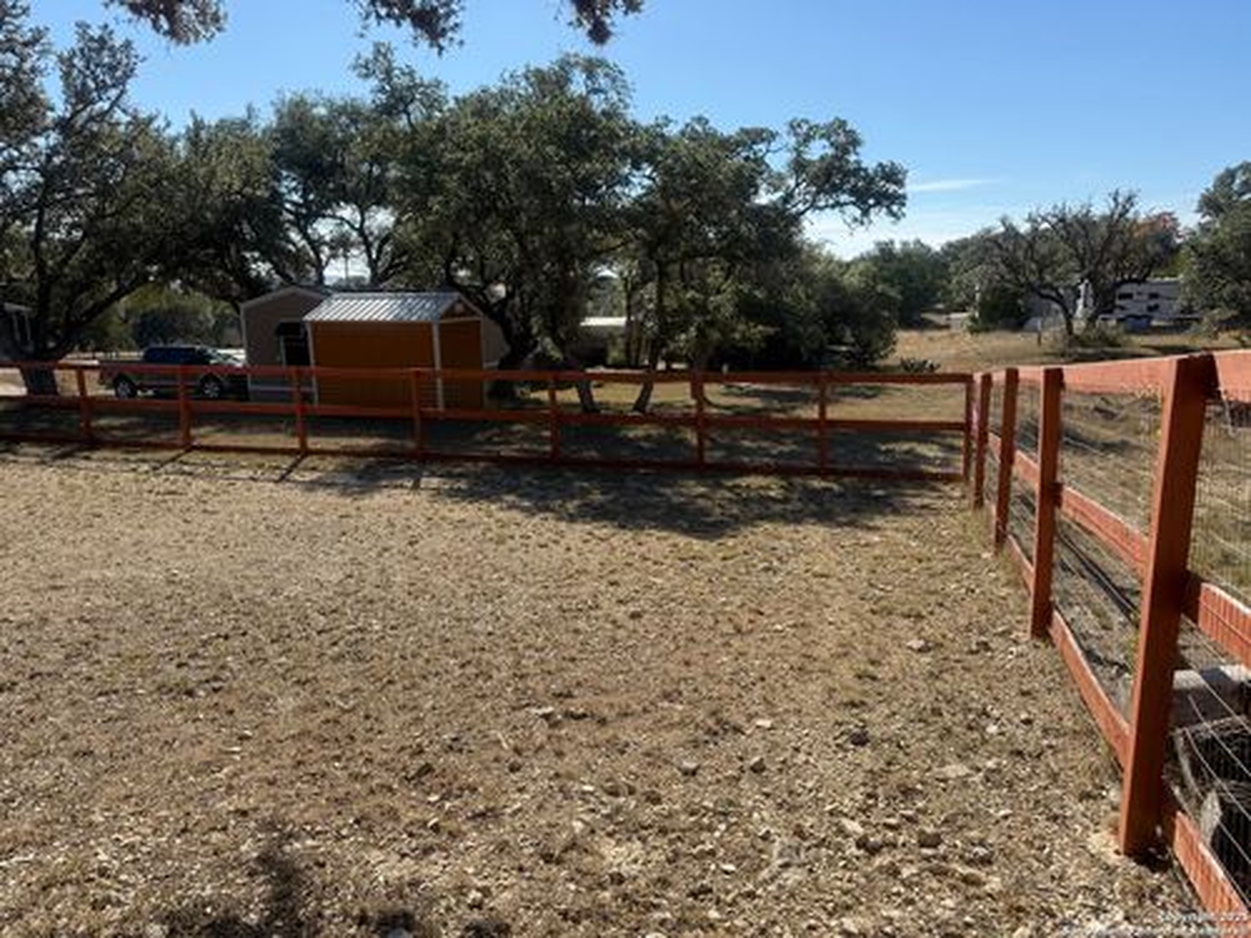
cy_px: 469
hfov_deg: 71.6
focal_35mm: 24
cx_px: 626
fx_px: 867
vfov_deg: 56.8
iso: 100
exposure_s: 1/3279
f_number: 1.78
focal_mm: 6.76
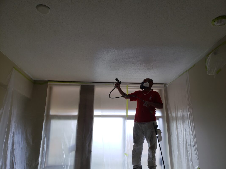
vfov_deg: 53.1
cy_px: 84
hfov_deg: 67.3
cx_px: 113
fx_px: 170
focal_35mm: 26
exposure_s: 1/120
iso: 64
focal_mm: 4.3
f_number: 2.4
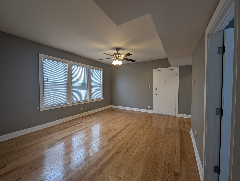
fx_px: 90
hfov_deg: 106.1
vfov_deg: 90.1
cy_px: 90
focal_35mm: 13
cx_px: 120
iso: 49
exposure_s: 1/38
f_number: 2.2
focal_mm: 1.95
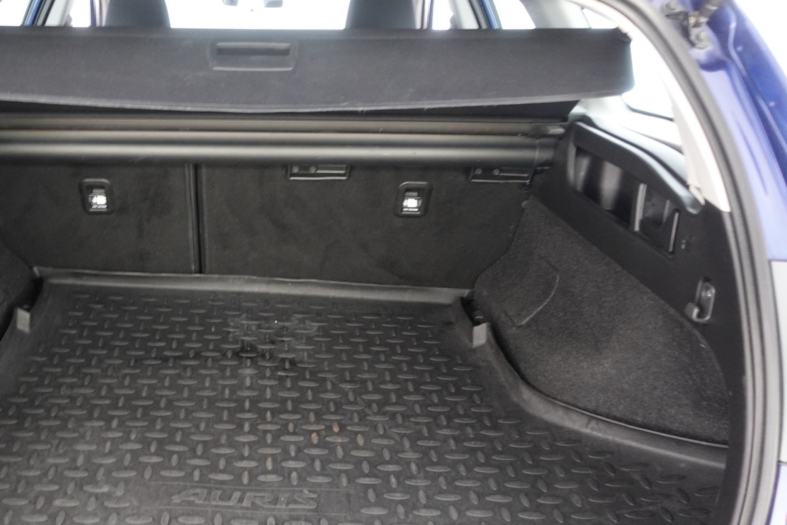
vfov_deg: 37.5
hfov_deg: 52.7
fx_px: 765
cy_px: 344
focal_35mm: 35
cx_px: 226
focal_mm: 9.4
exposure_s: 1/13
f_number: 1.8
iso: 800
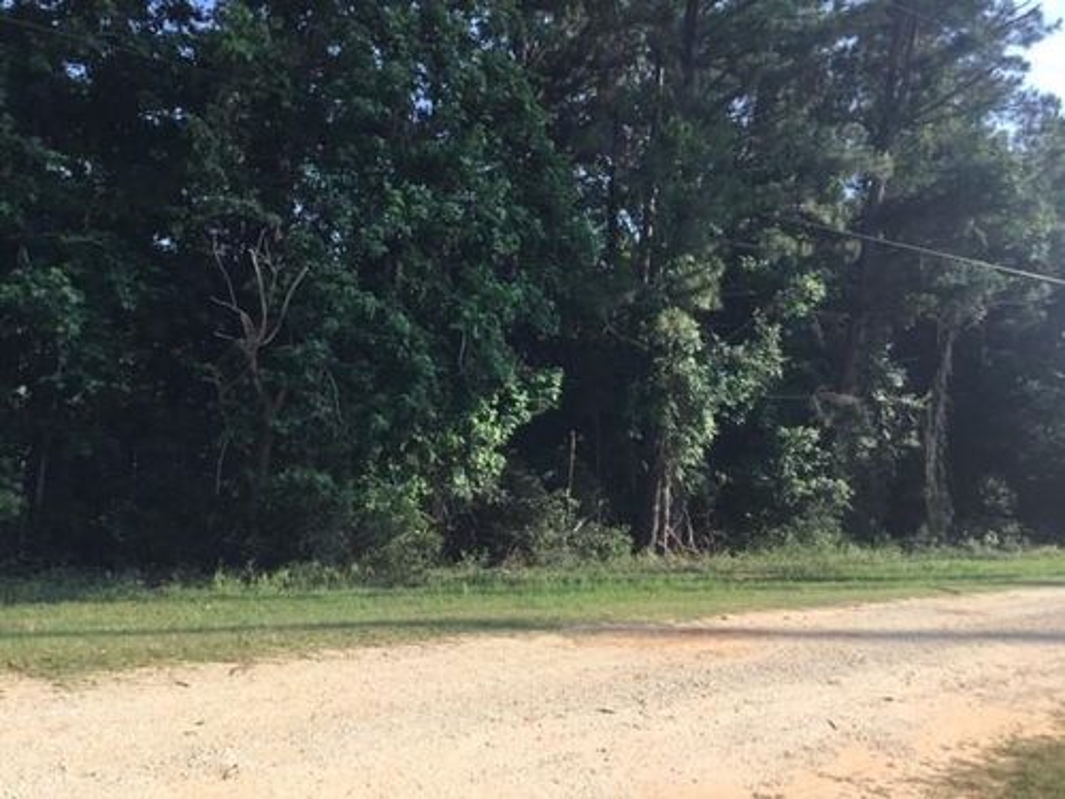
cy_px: 400
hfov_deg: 58.4
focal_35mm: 31
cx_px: 532
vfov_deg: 45.4
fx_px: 954
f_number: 2.4
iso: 25
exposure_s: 1/558
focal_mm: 3.3
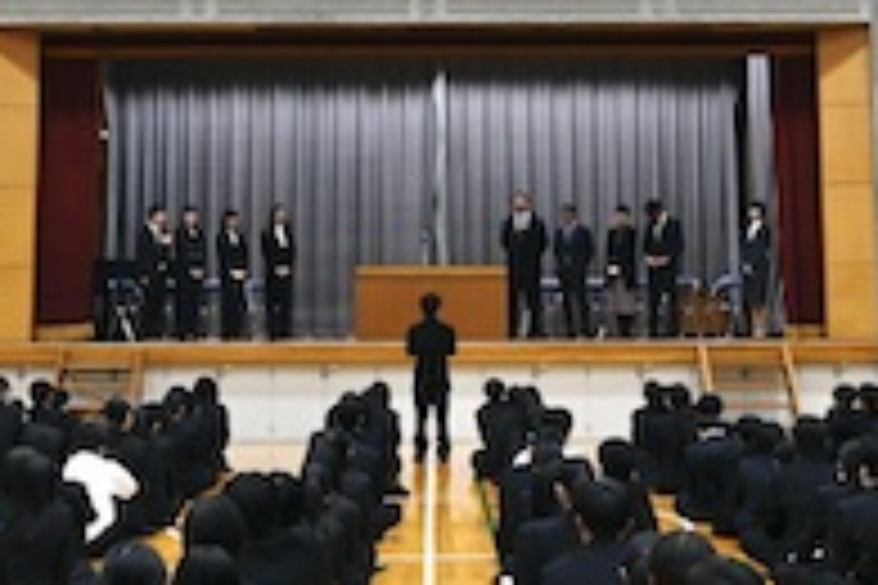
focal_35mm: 74
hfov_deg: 27.3
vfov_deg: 18.0
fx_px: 1805
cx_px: 441
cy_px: 20
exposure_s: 1/40
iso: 1600
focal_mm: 24
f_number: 9
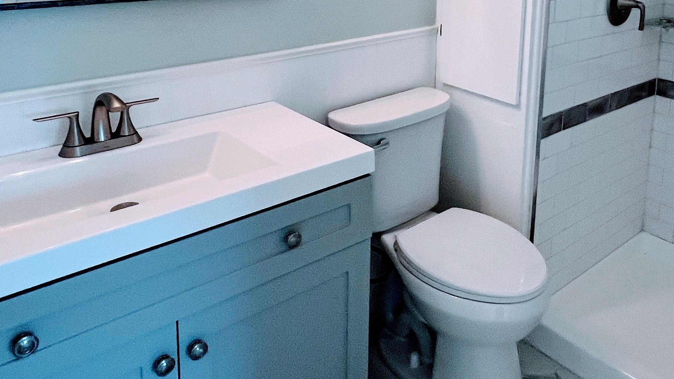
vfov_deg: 34.1
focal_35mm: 32
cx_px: 476
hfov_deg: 58.9
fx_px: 572
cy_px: 19
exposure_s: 1/120
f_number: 1.8
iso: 200
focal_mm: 1.57
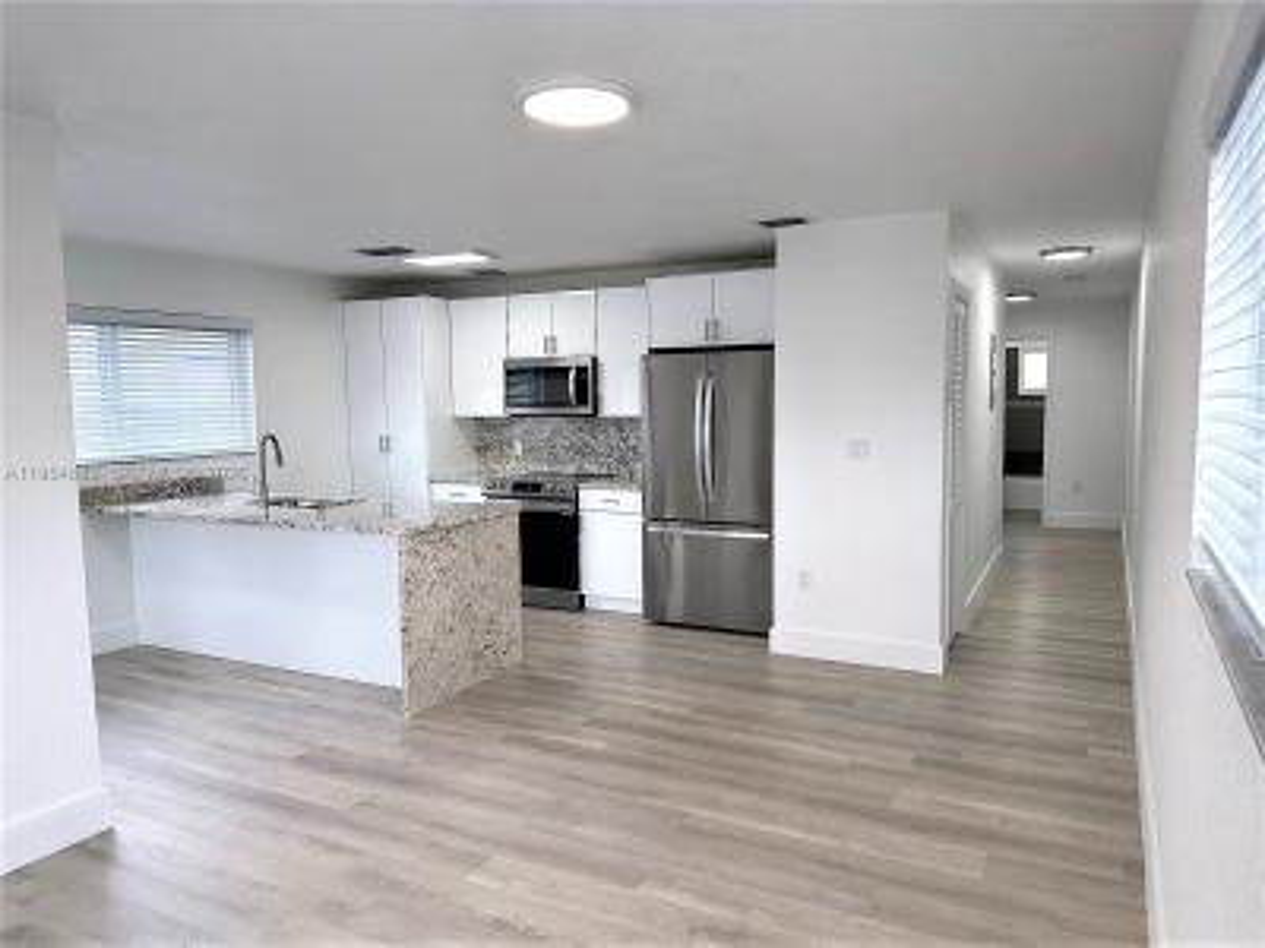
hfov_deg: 71.6
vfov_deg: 56.8
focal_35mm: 24
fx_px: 877
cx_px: 632
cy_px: 474
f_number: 1.78
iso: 80
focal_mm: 6.86
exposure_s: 1/144
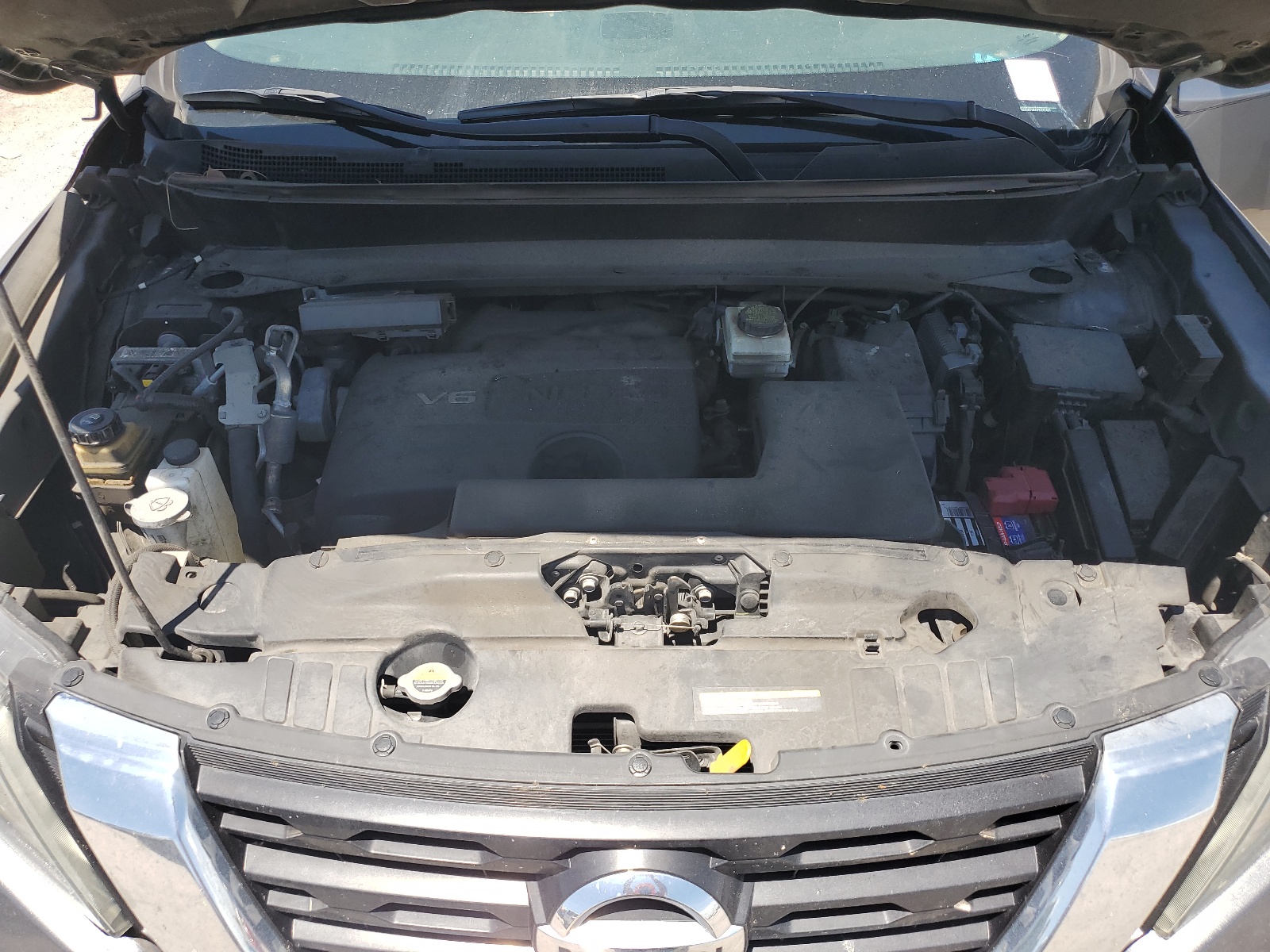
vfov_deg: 53.1
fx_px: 954
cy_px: 476
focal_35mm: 26
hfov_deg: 67.3
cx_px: 635
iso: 50
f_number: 1.5
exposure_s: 1/1250
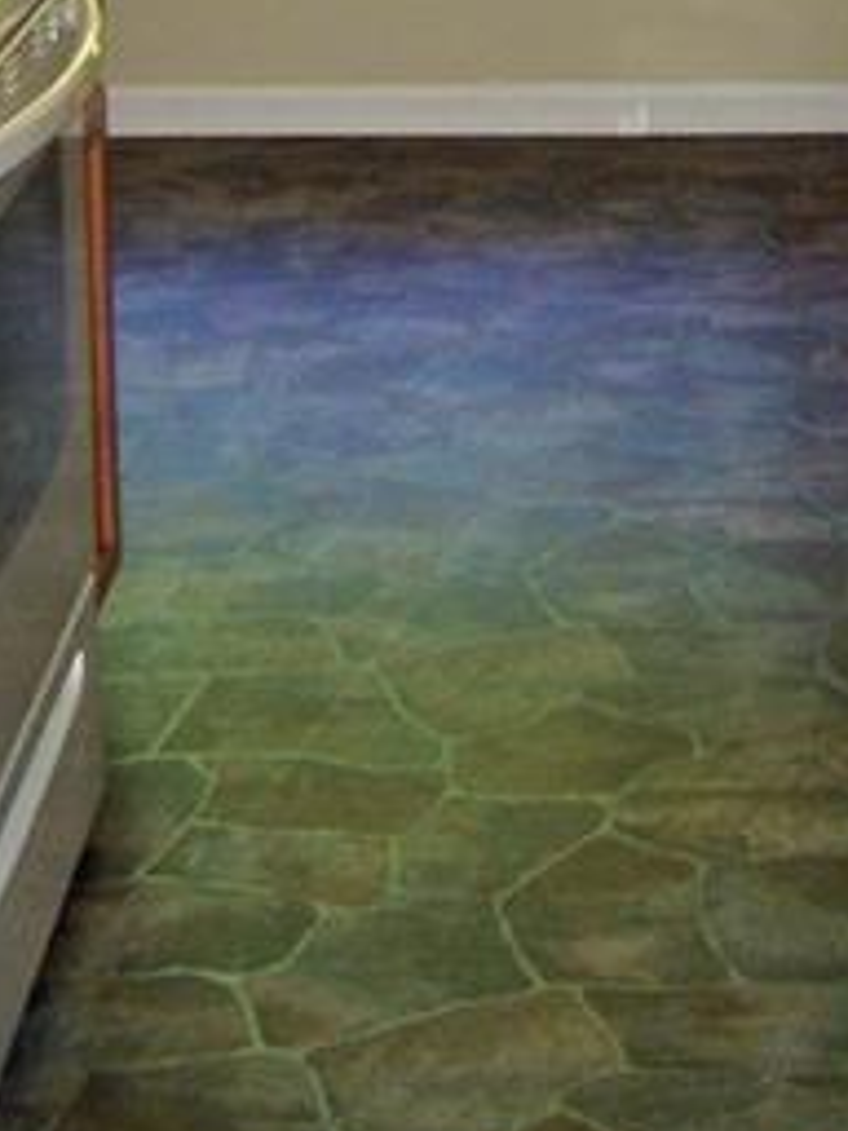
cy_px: -225
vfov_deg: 17.4
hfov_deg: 13.6
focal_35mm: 108
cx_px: 764
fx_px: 3528
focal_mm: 6
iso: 80
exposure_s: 1/60
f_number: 2.7
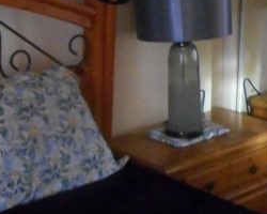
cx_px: 282
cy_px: -14
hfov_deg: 18.6
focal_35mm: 100
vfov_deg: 15.1
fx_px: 790
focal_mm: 4.5
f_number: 3.7
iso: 800
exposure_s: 1/15
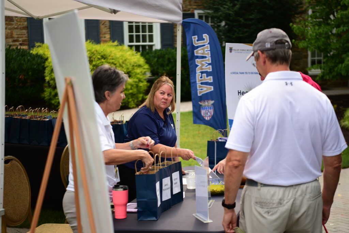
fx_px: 679
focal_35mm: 70
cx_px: 174
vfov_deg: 19.5
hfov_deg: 28.8
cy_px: 116
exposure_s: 1/640
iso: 200
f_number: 2.8
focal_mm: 70
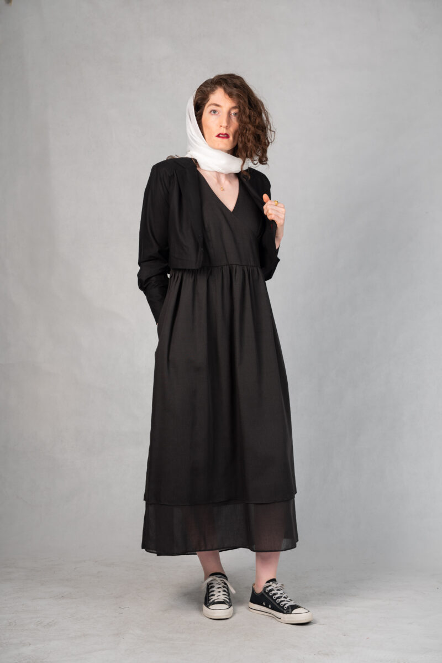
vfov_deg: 28.8
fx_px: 1288
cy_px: 332
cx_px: 221
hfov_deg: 19.5
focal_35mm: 70
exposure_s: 1/125
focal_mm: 70
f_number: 5.6
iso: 100
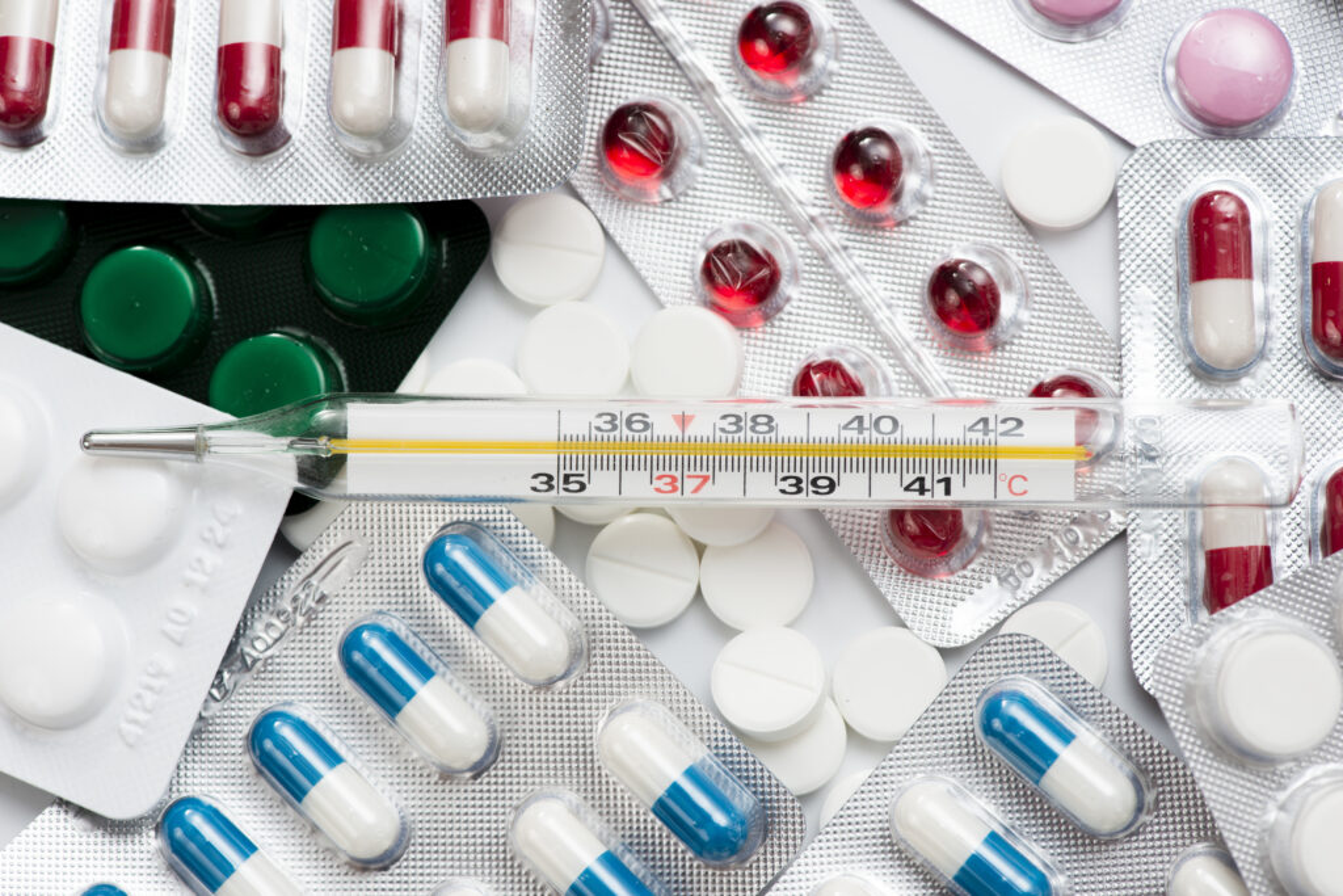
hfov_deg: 19.5
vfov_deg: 13.0
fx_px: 3917
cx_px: 672
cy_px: 448
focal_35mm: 105
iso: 200
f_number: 9
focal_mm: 105
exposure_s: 1/160
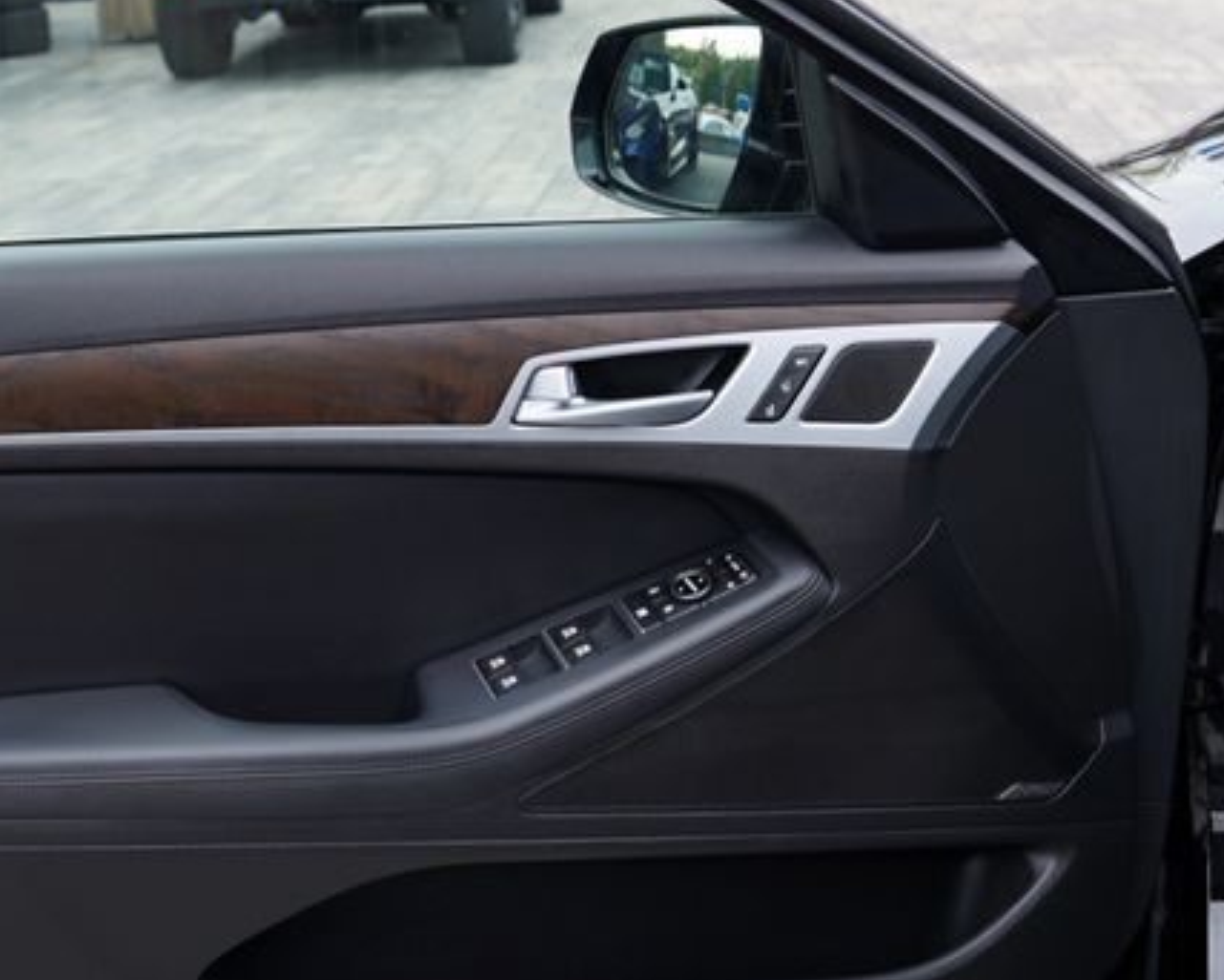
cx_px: 335
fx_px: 1957
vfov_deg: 28.1
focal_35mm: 54
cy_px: 446
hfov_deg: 34.1
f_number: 4.5
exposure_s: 1/80
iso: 100
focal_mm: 24
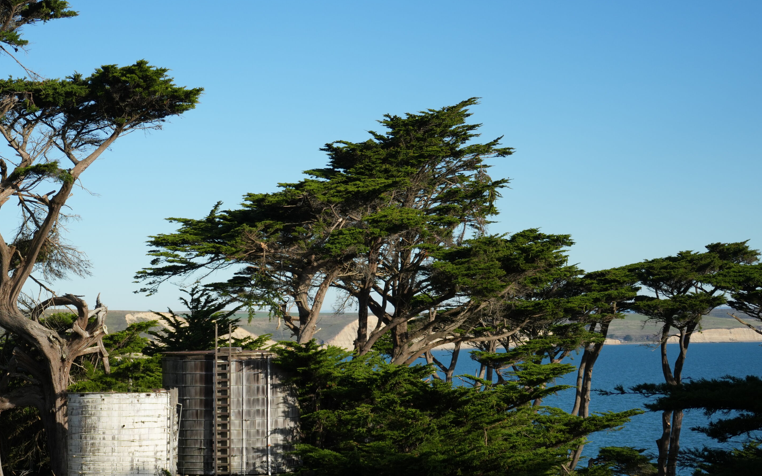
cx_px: 227
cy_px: 298
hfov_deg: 23.1
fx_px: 1848
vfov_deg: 14.7
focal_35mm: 89
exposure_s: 1/1250
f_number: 5.6
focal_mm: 58
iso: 250
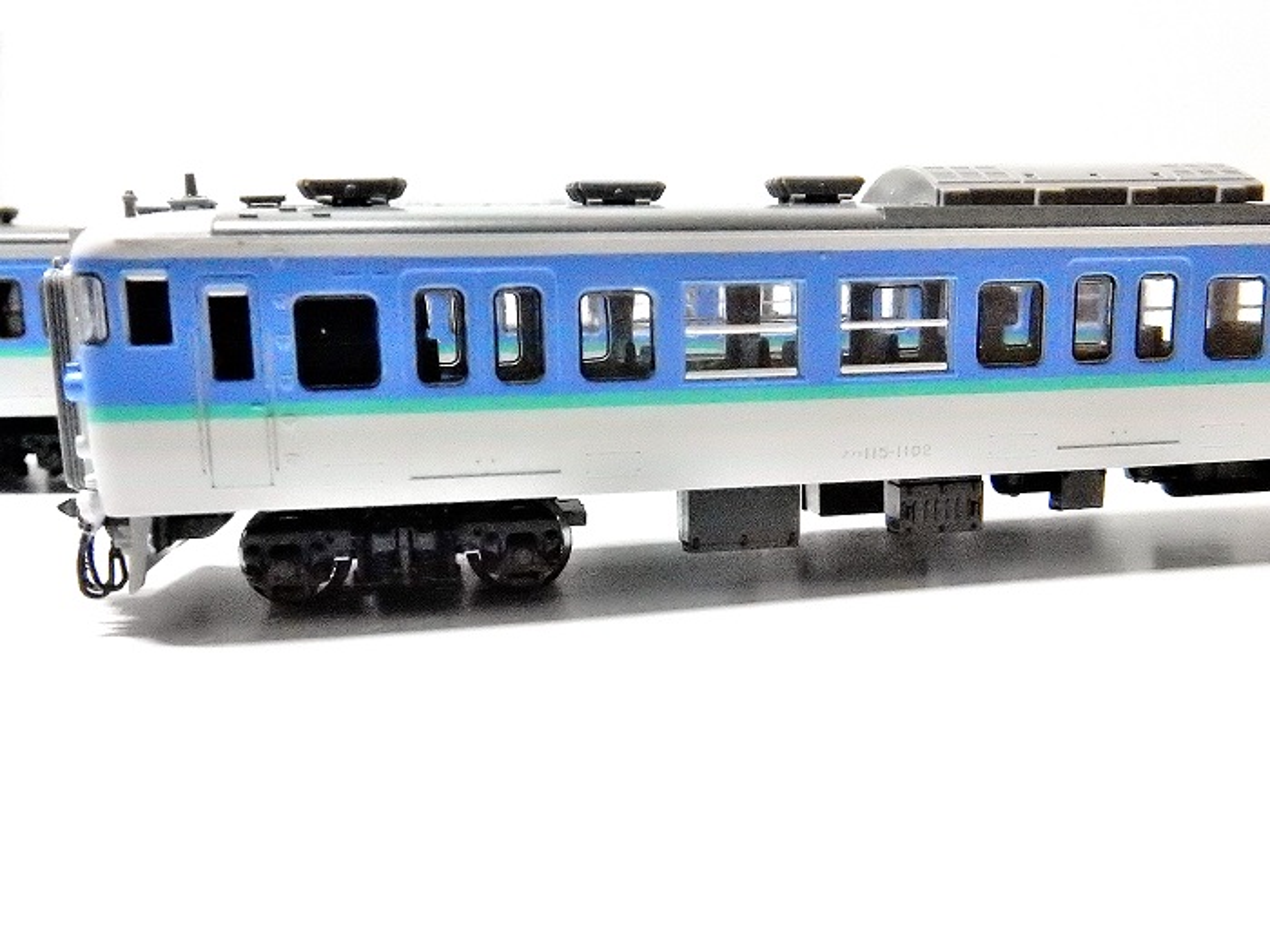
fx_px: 1101
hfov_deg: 60.0
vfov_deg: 46.8
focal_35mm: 30
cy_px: 476
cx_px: 635
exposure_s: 1/200
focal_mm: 5.4
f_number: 4
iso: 3200
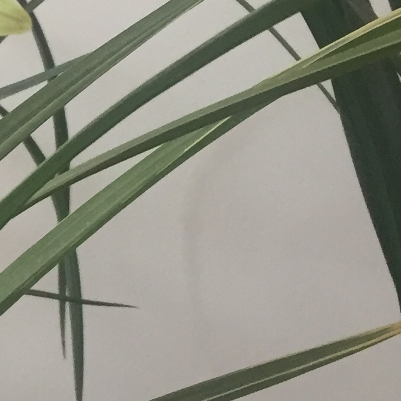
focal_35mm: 124
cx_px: -316
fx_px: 1625
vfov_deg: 14.1
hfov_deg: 12.8
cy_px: 228
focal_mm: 4.15
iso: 160
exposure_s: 1/33
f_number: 2.2
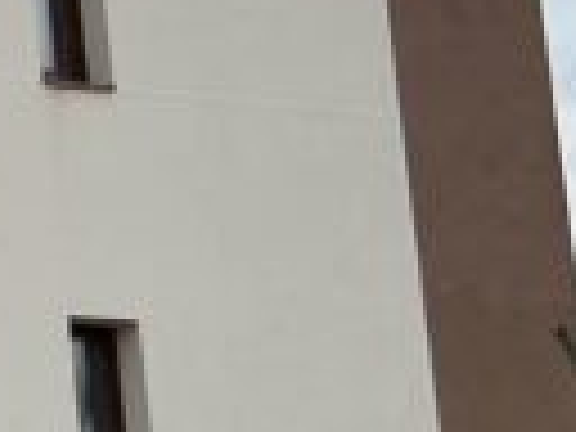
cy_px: 297
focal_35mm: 208
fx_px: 3461
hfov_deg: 7.8
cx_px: -1359
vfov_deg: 7.1
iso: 50
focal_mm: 5.7
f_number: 1.5
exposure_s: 1/2994
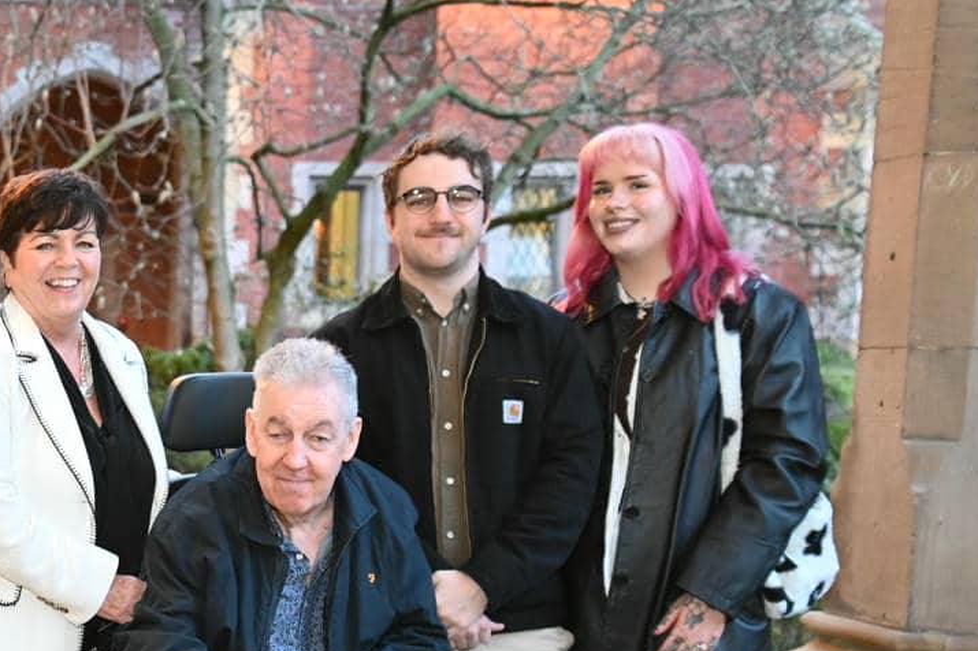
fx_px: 2552
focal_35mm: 94
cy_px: 608
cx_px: -67
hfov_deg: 20.8
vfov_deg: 14.4
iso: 3600
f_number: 4.2
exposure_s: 1/60
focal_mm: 42
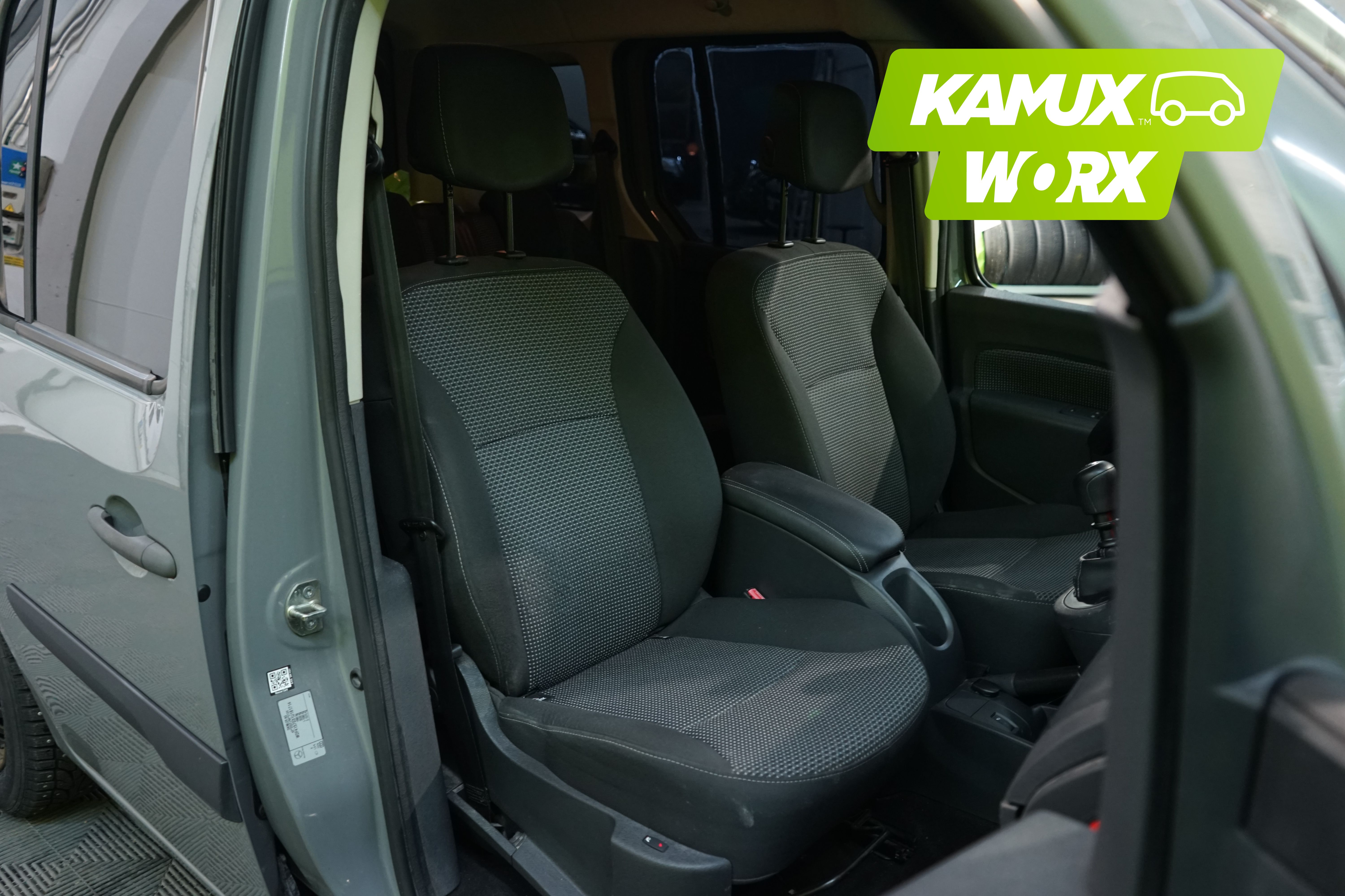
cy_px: 448
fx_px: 1083
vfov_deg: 45.0
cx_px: 672
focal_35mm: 29
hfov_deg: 63.7
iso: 1600
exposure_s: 1/25
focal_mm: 29
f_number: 4.5
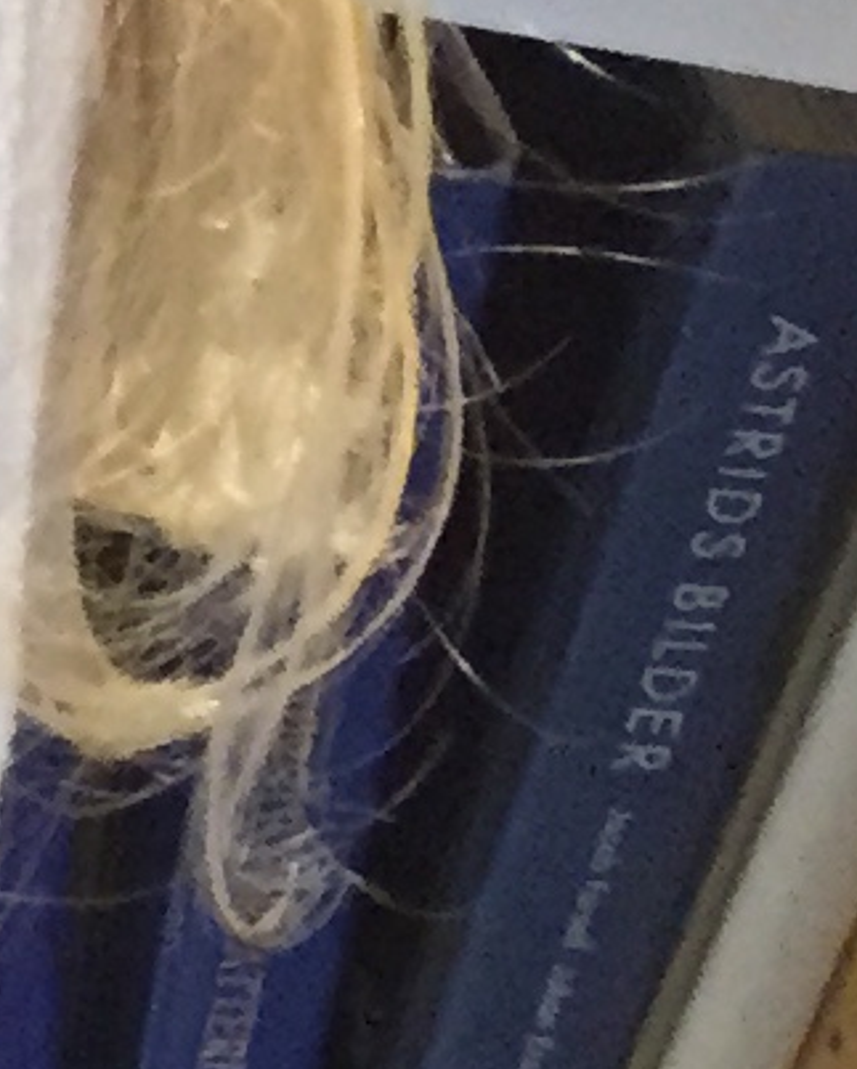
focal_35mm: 229
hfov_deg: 5.5
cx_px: -3054
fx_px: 7252
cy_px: -2119
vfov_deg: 7.4
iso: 200
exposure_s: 1/30
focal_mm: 4.15
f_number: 2.2
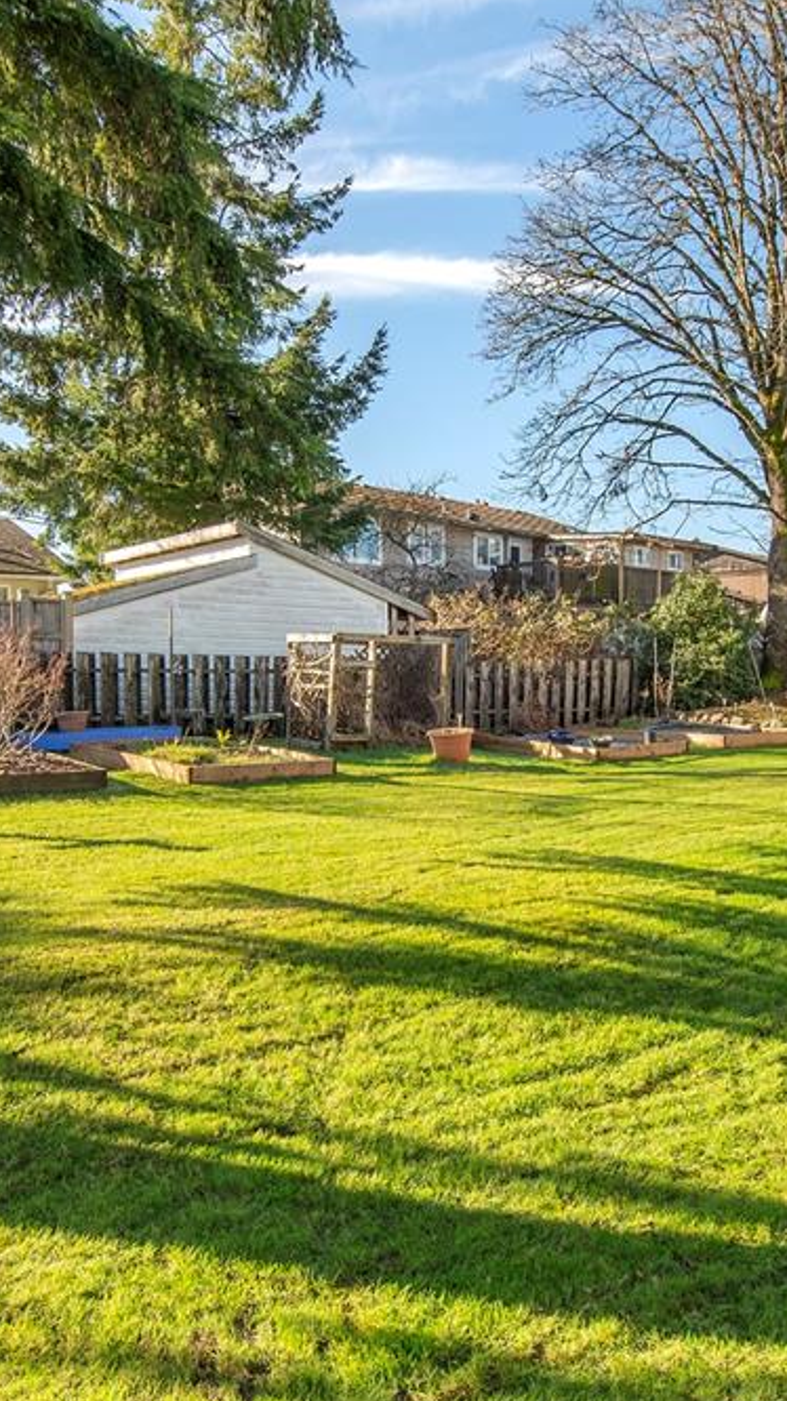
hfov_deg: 40.1
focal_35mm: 29
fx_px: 1077
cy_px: 698
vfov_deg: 66.1
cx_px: 421
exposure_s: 1/400
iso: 320
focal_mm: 12
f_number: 8
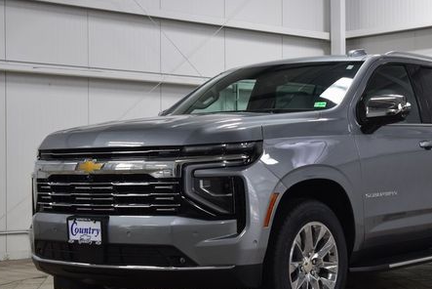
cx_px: 298
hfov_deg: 25.8
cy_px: 176
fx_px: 937
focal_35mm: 78
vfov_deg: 17.5
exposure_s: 1/20
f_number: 6.3
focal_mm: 36
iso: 400
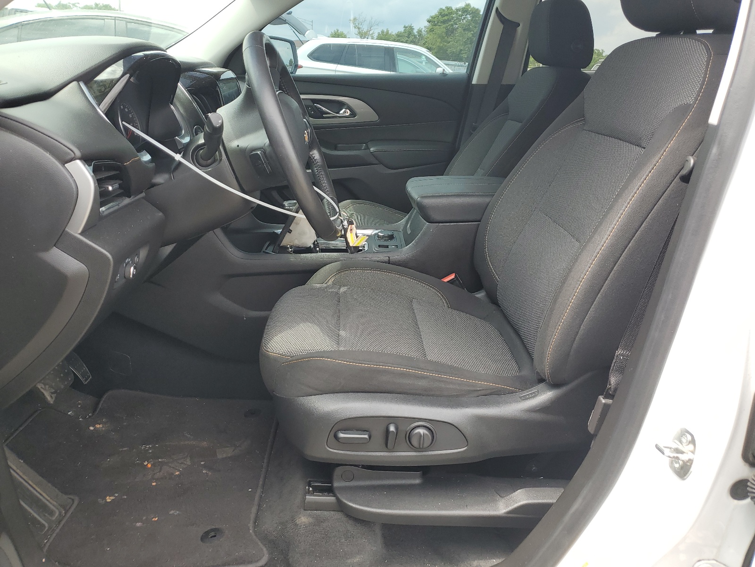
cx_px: 378
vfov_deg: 53.1
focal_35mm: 26
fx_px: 567
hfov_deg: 67.3
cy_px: 284
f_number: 1.5
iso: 50
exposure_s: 1/435
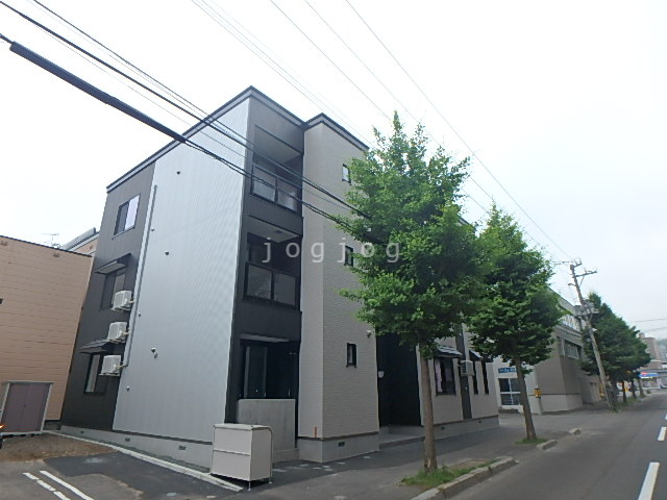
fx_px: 405
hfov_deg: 79.0
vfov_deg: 63.4
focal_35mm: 21
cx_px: 334
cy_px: 250
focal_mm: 3.7
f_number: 3.5
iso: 125
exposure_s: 1/400
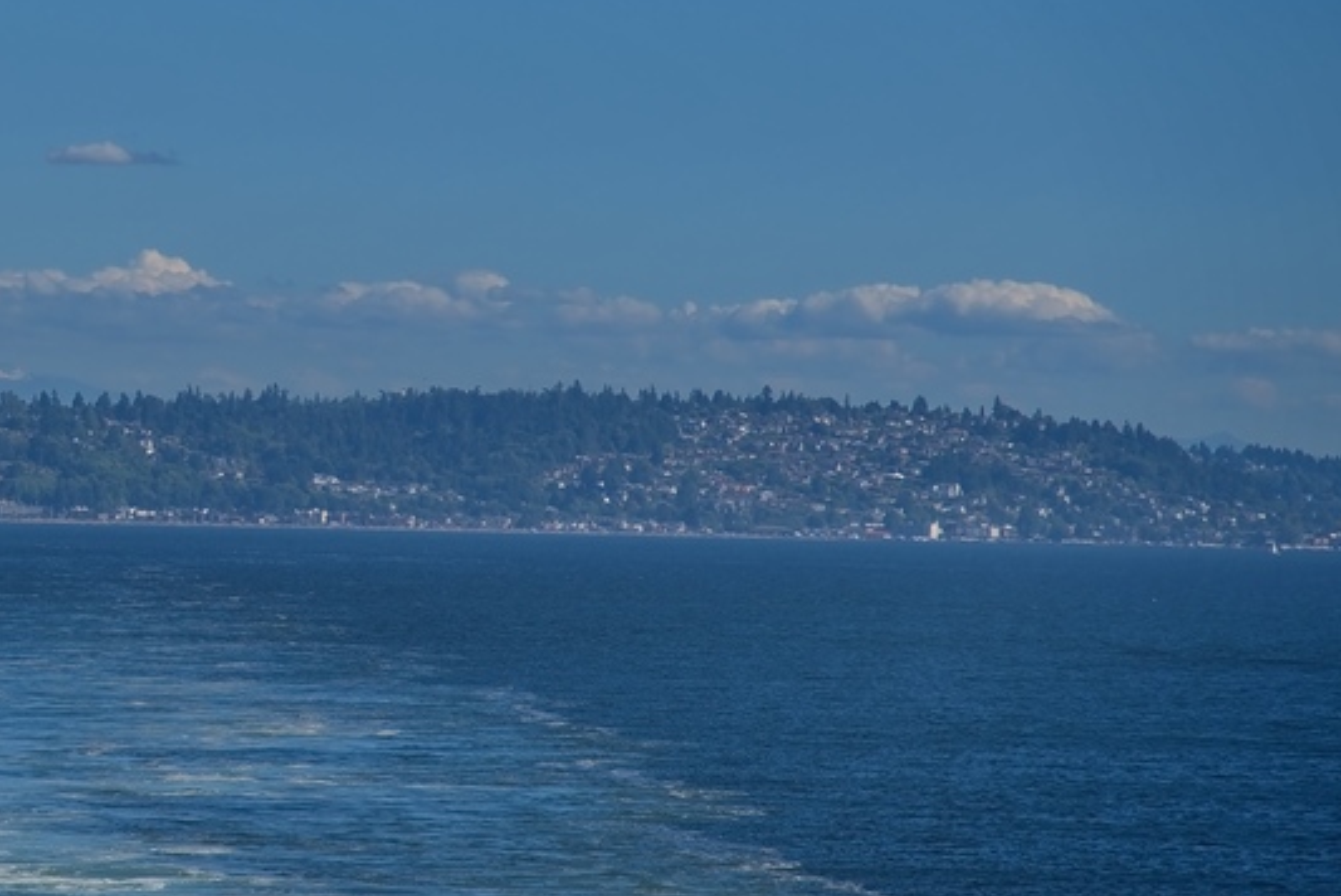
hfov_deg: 7.1
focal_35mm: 288
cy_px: 335
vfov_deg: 4.8
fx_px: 10733
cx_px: -45
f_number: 9
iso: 100
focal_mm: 120
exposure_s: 1/320
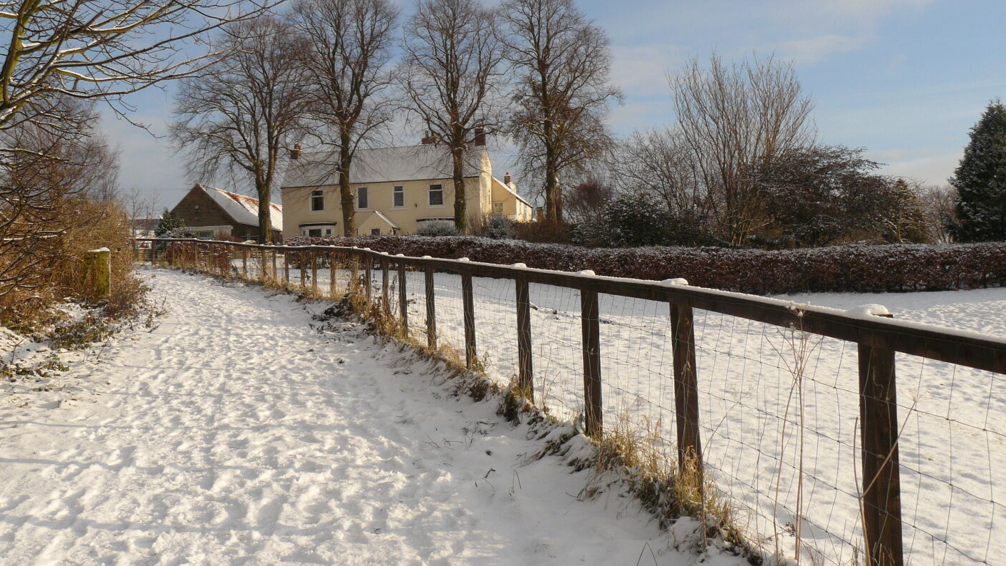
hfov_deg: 50.5
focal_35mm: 40
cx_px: 503
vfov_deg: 29.6
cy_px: 209
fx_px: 1067
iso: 100
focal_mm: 6
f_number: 5.6
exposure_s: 1/400
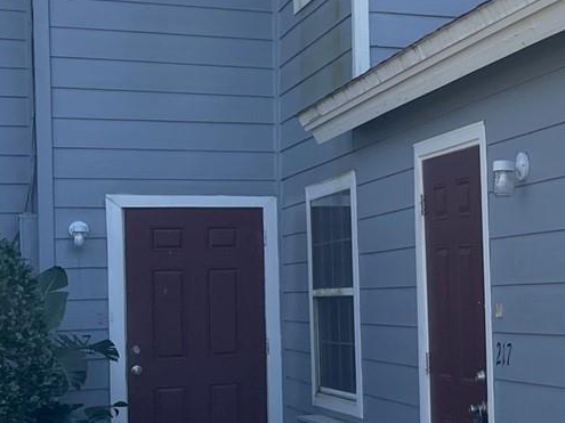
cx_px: 780
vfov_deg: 17.6
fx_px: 1371
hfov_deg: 20.7
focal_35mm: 84
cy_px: 230
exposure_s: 1/1767
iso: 32
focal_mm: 5.1
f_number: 1.6
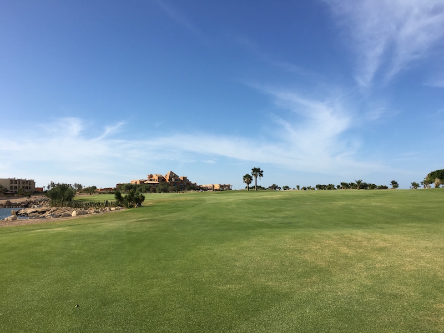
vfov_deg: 48.2
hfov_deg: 61.7
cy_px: 166
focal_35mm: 29
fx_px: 372
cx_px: 222
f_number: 2.2
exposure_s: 1/2262
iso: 25
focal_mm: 4.15
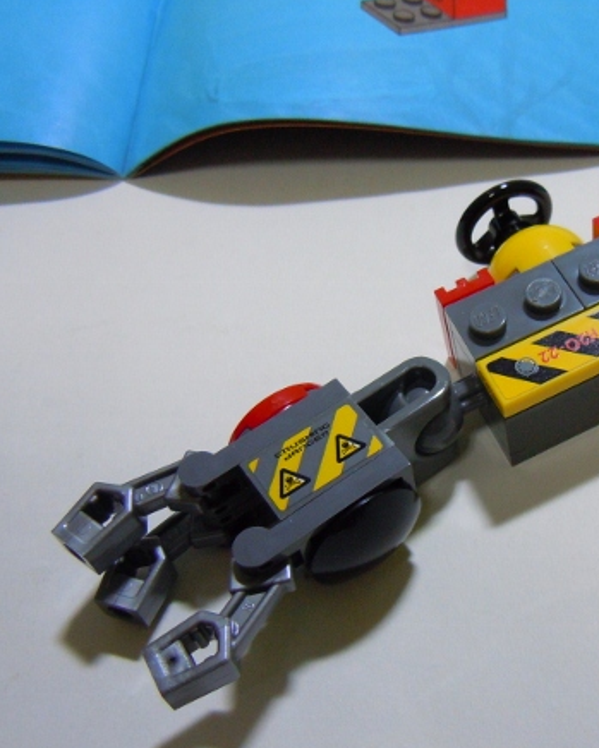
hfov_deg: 34.1
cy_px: 376
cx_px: 453
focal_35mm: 43
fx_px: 953
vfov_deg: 42.9
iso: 400
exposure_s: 1/25
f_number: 3.5
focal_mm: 5.4
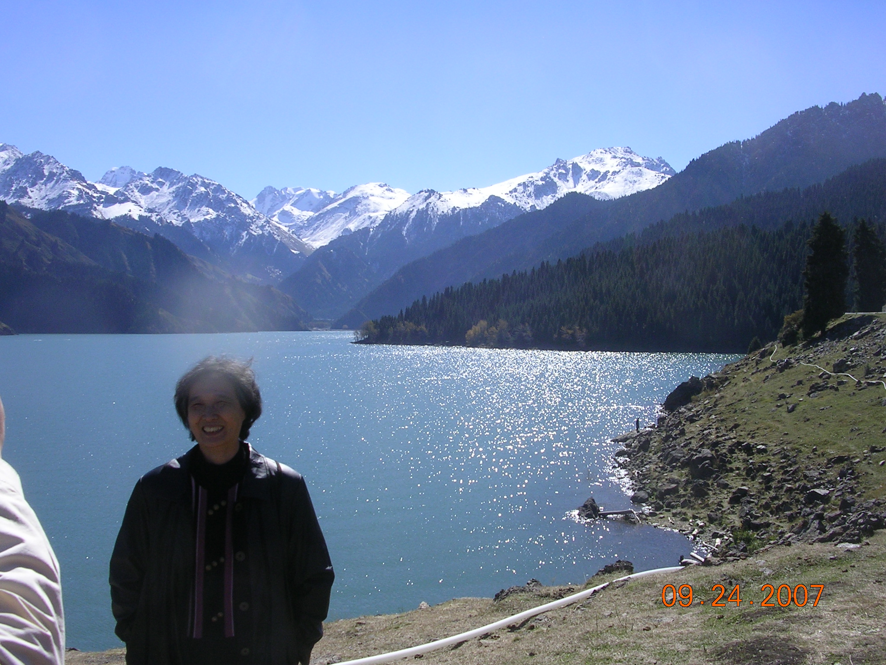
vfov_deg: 37.7
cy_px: 332
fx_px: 973
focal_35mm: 38
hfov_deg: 49.0
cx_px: 443
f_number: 5.6
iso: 50
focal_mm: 5.8
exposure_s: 1/391
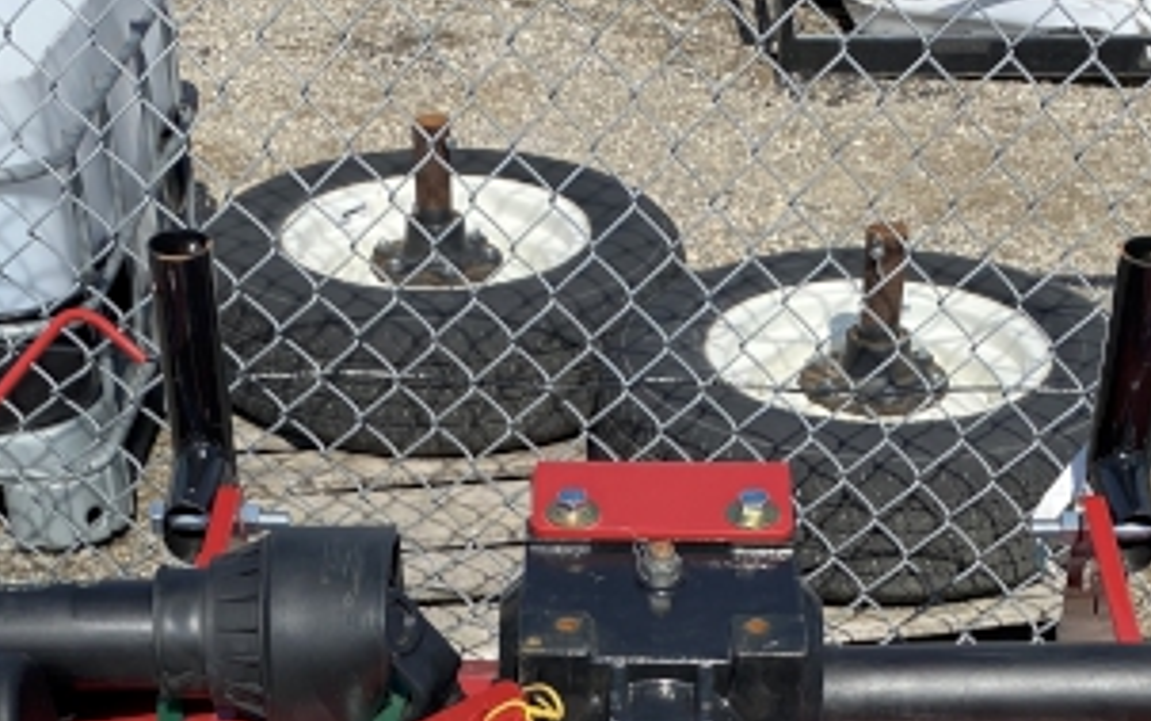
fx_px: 2291
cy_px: 1049
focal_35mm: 73
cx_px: 530
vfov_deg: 16.4
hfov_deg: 28.2
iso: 32
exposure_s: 1/2967
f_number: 1.8
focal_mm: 4.25
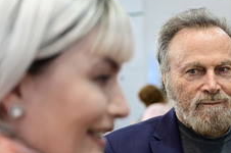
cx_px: 213
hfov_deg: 23.5
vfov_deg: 16.1
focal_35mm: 84
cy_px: 130
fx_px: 538
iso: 1600
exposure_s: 1/200
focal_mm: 42
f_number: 2.8
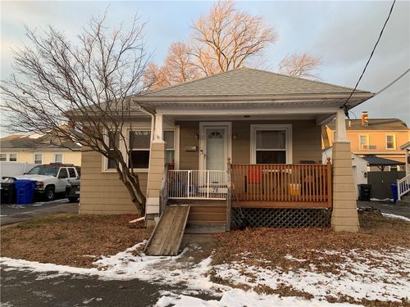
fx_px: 308
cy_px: 154
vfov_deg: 53.1
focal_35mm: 26
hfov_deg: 67.3
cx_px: 205
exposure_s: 1/122
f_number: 1.8
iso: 32
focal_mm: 4.25
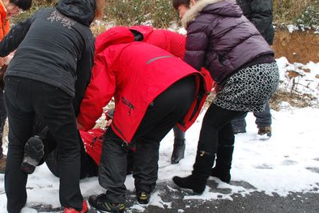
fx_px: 425
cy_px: 108
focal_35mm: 48
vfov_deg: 28.1
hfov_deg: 39.6
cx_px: 67
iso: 200
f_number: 5.6
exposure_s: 1/125
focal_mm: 18
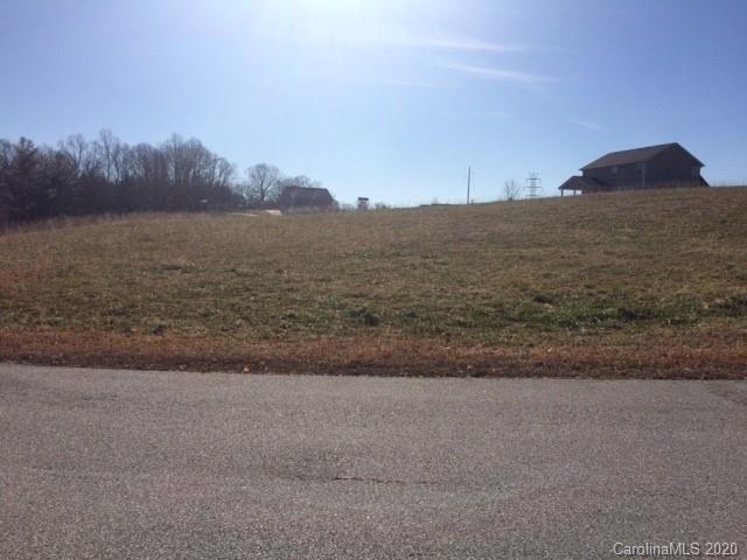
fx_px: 626
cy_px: 280
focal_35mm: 29
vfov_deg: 48.2
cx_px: 374
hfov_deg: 61.7
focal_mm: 4.15
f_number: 2.2
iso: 32
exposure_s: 1/5128
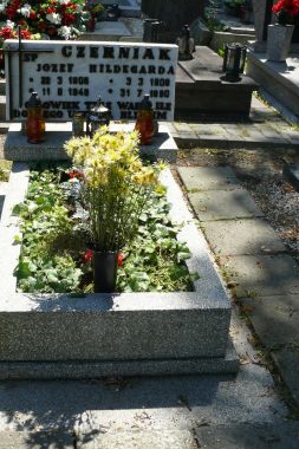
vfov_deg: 42.8
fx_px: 574
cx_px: 90
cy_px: 229
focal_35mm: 46
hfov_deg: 28.9
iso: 100
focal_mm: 7.4
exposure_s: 1/250
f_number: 5.6
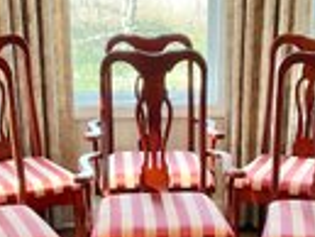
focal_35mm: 77
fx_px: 701
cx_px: 165
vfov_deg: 18.8
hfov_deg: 25.3
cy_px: 216
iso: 64
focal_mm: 3
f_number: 1.8
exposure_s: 1/60
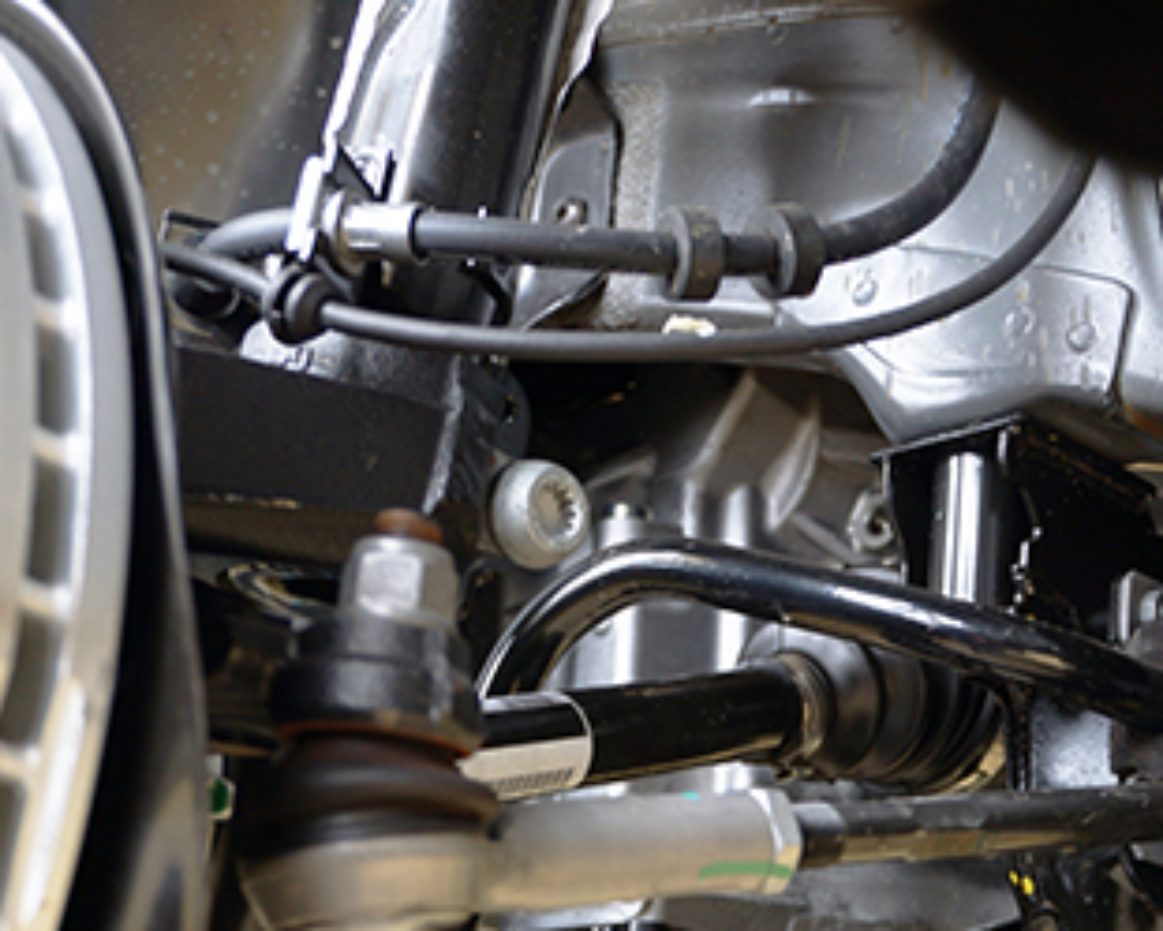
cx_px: 961
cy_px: 703
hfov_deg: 27.3
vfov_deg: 22.3
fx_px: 2338
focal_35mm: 68
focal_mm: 25
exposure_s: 1/3.33
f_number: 4.5
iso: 160
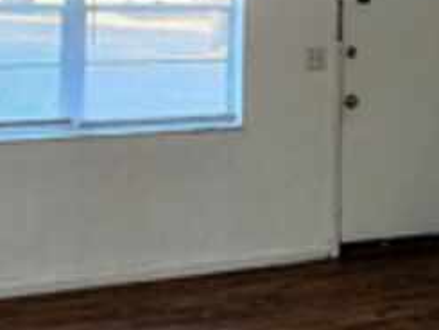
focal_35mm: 68
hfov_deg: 28.5
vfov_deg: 20.4
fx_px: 863
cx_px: 271
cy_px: -56
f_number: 2.2
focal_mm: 2.2
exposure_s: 1/40
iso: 320
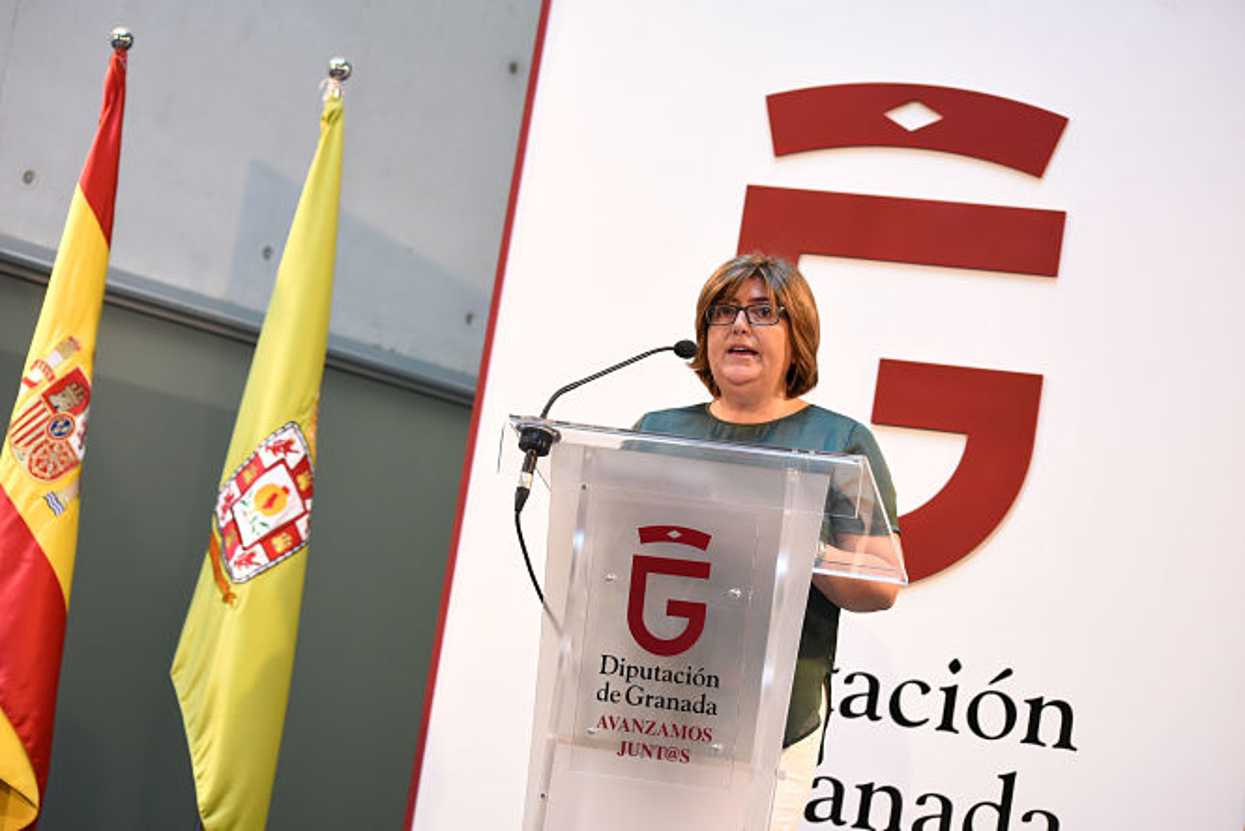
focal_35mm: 70
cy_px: 416
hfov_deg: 28.8
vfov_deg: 19.5
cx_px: 622
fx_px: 2422
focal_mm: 70
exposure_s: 1/125
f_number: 5
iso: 1600
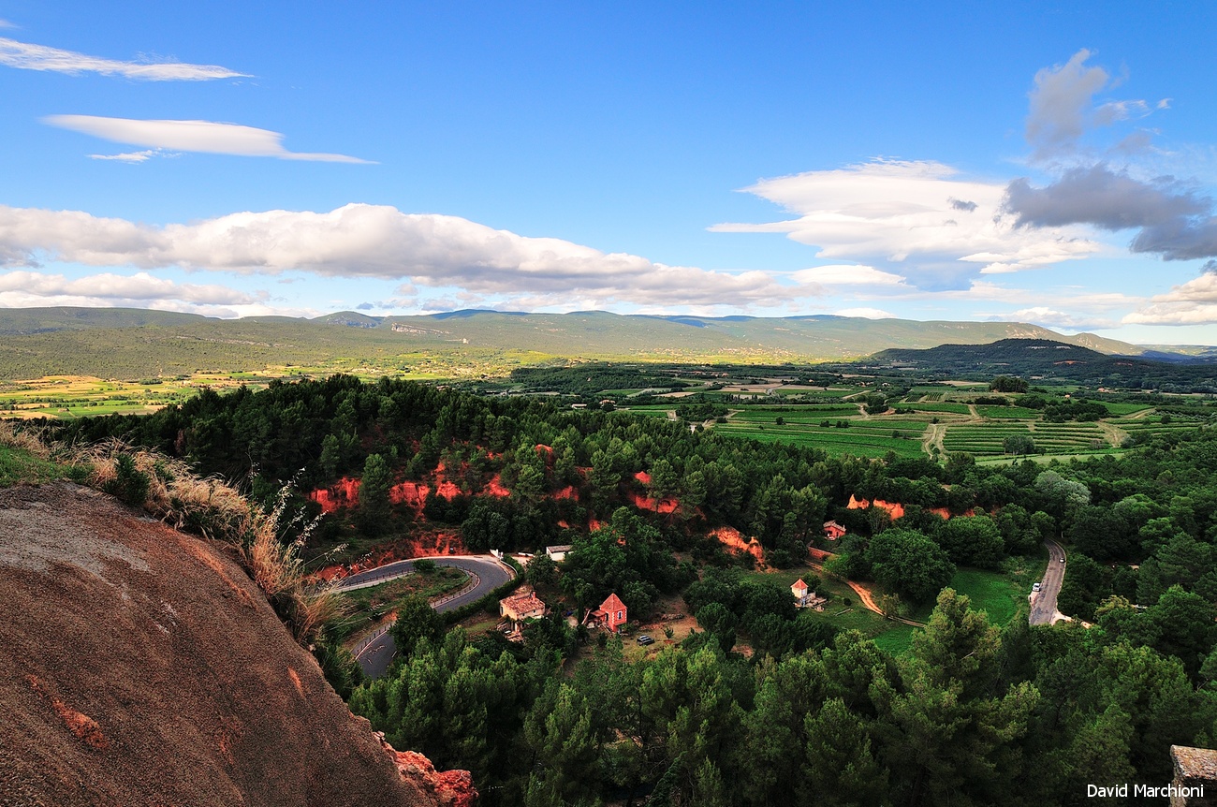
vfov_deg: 36.7
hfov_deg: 53.2
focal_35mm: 36
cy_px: 404
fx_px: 1215
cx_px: 608
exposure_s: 1/250
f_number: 11
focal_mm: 24
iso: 200
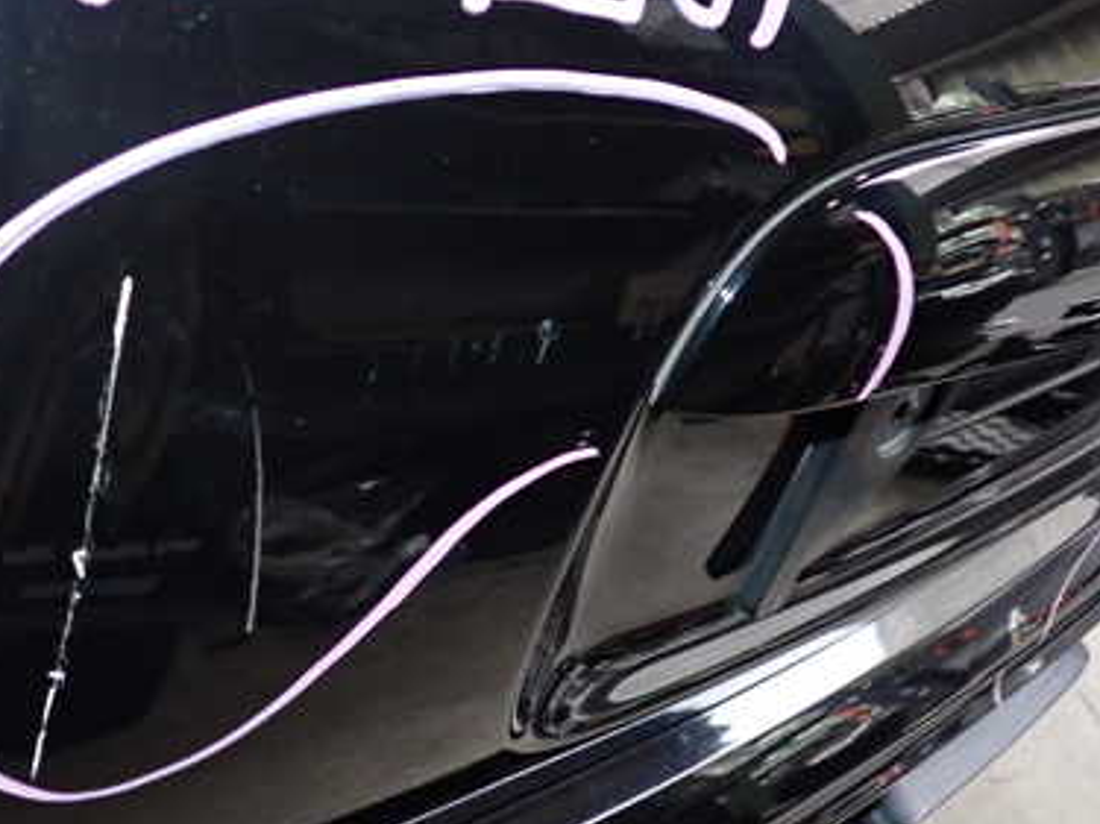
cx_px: 343
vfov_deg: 30.1
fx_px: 1525
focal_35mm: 48
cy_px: 296
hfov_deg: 39.1
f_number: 6.3
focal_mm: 5.4
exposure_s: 1/30
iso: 640
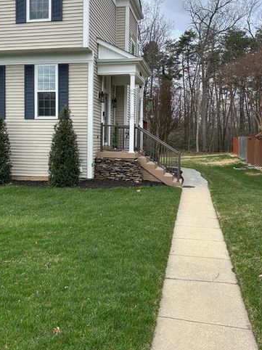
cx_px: 116
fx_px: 364
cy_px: 156
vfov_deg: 51.3
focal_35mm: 36
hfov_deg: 39.6
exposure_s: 1/1698
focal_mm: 5.7
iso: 50
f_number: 1.5
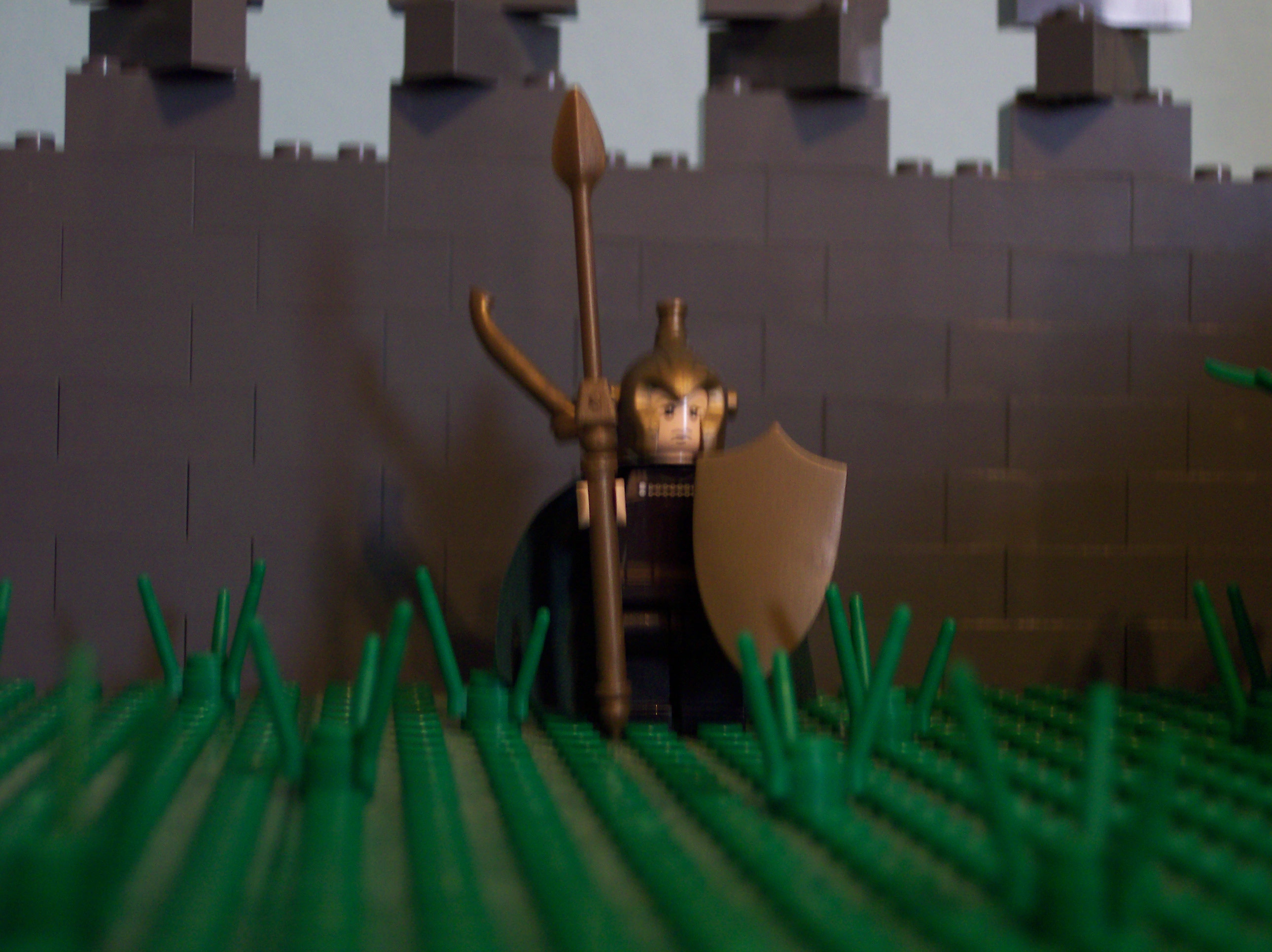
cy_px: 476
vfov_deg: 19.4
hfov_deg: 25.7
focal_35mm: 76
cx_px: 636
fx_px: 2791
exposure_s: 1/8
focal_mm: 16
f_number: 3.8
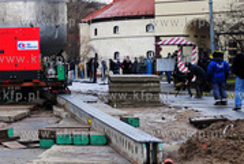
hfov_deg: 15.7
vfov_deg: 10.8
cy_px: 40
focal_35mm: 127
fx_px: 862
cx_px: -26
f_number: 4
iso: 320
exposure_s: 1/50
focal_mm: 38
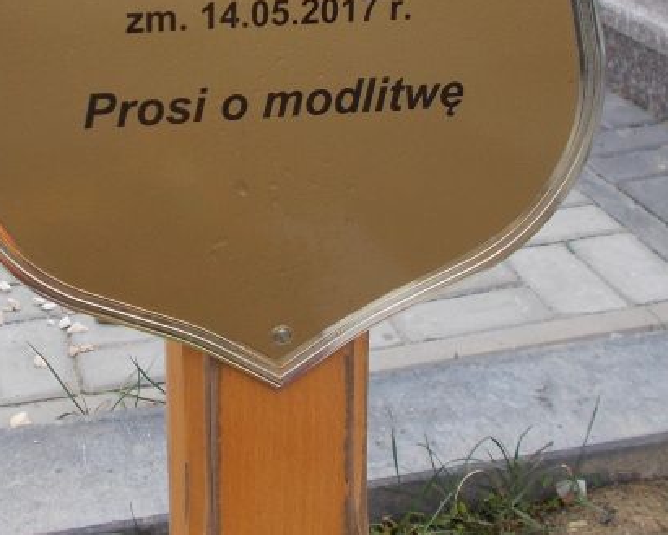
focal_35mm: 73
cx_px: 177
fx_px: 1444
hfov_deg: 25.8
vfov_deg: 20.4
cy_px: 18
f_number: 3.4
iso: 80
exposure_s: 1/200
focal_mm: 5.3
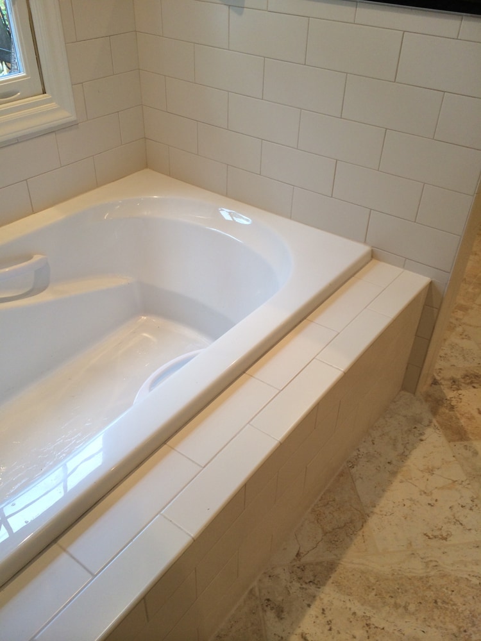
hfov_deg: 46.8
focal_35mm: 30
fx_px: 556
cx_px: 240
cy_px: 320
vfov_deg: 60.0
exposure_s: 1/60
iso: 50
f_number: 2.2
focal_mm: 4.12
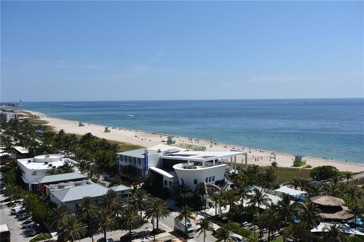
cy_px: 121
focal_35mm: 36
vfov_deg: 36.8
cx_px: 182
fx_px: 364
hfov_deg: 53.1
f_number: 11
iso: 100
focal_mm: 24
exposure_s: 1/250
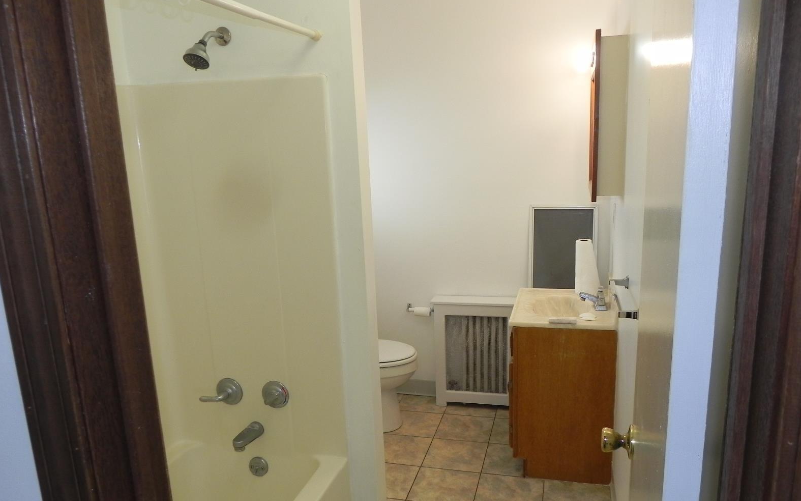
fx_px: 611
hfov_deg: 66.5
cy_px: 293
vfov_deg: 44.4
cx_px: 406
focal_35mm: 28
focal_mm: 4.6
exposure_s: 1/71
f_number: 3.5
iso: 160
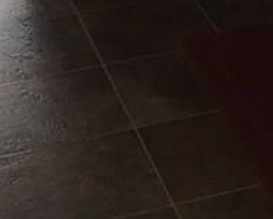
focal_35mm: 153
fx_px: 1239
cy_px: -297
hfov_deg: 12.3
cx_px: 334
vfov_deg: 9.2
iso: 32
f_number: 2.2
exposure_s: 1/37
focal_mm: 4.15
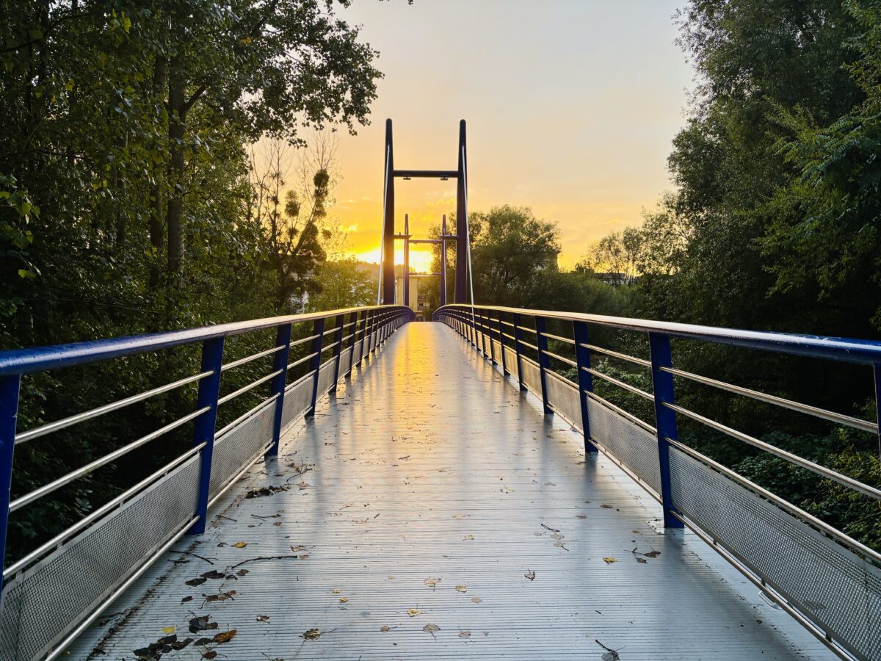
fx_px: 662
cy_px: 330
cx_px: 440
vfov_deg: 53.1
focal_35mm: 26
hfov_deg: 67.3
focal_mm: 5.96
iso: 50
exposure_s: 1/142
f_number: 1.6
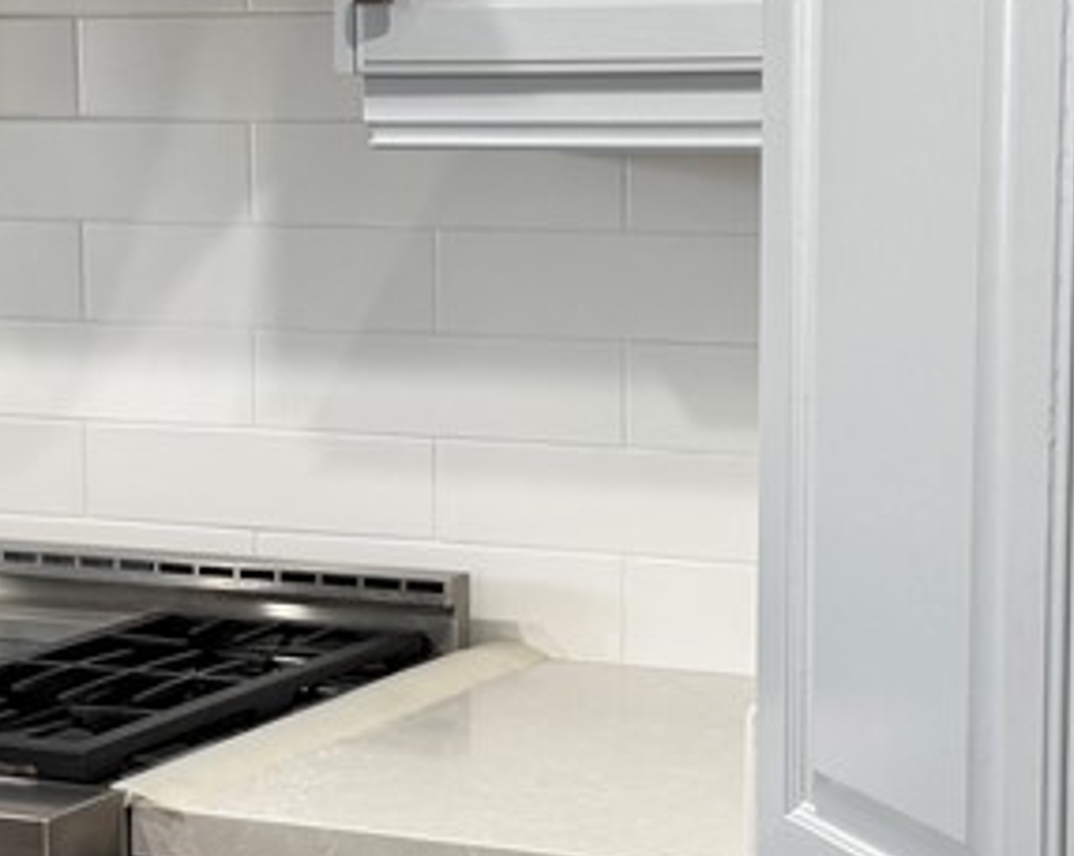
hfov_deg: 22.8
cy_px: 454
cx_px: 578
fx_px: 2666
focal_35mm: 84
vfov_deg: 18.2
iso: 125
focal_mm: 6.76
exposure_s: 1/120
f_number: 1.78
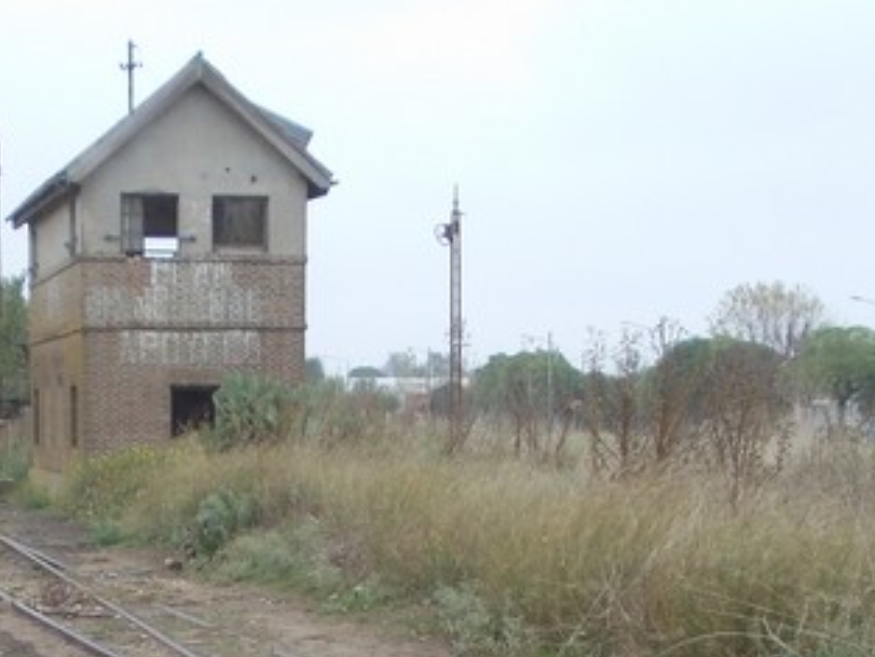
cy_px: 746
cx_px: 238
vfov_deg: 15.4
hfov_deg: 20.9
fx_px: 2352
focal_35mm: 93
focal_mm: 5.3
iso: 80
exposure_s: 1/200
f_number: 3.1
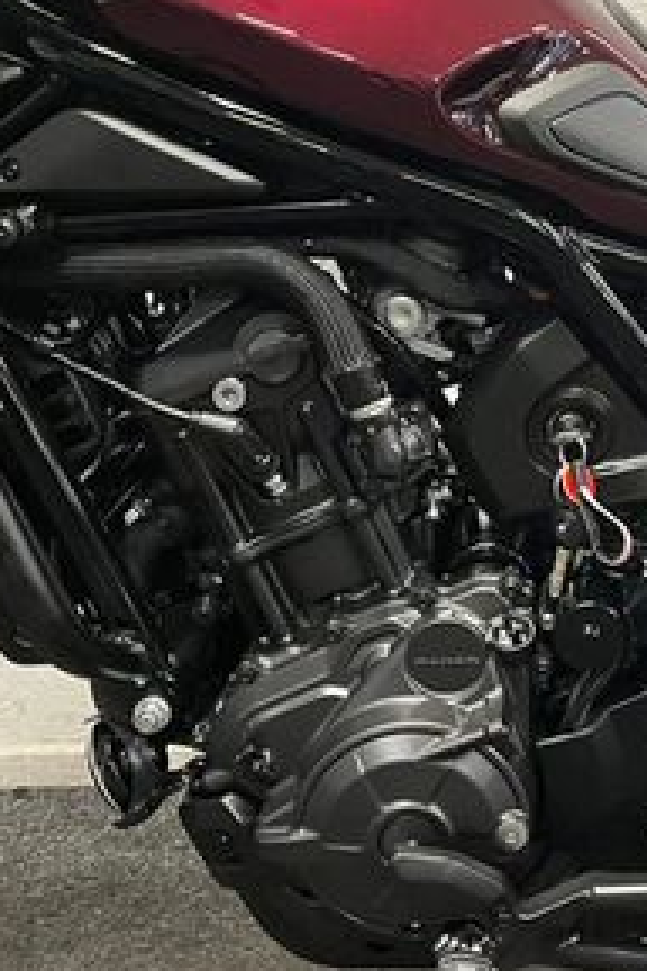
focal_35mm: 60
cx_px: 718
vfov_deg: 33.2
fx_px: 1617
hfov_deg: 21.4
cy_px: 344
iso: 160
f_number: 1.6
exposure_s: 1/50
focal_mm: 5.1
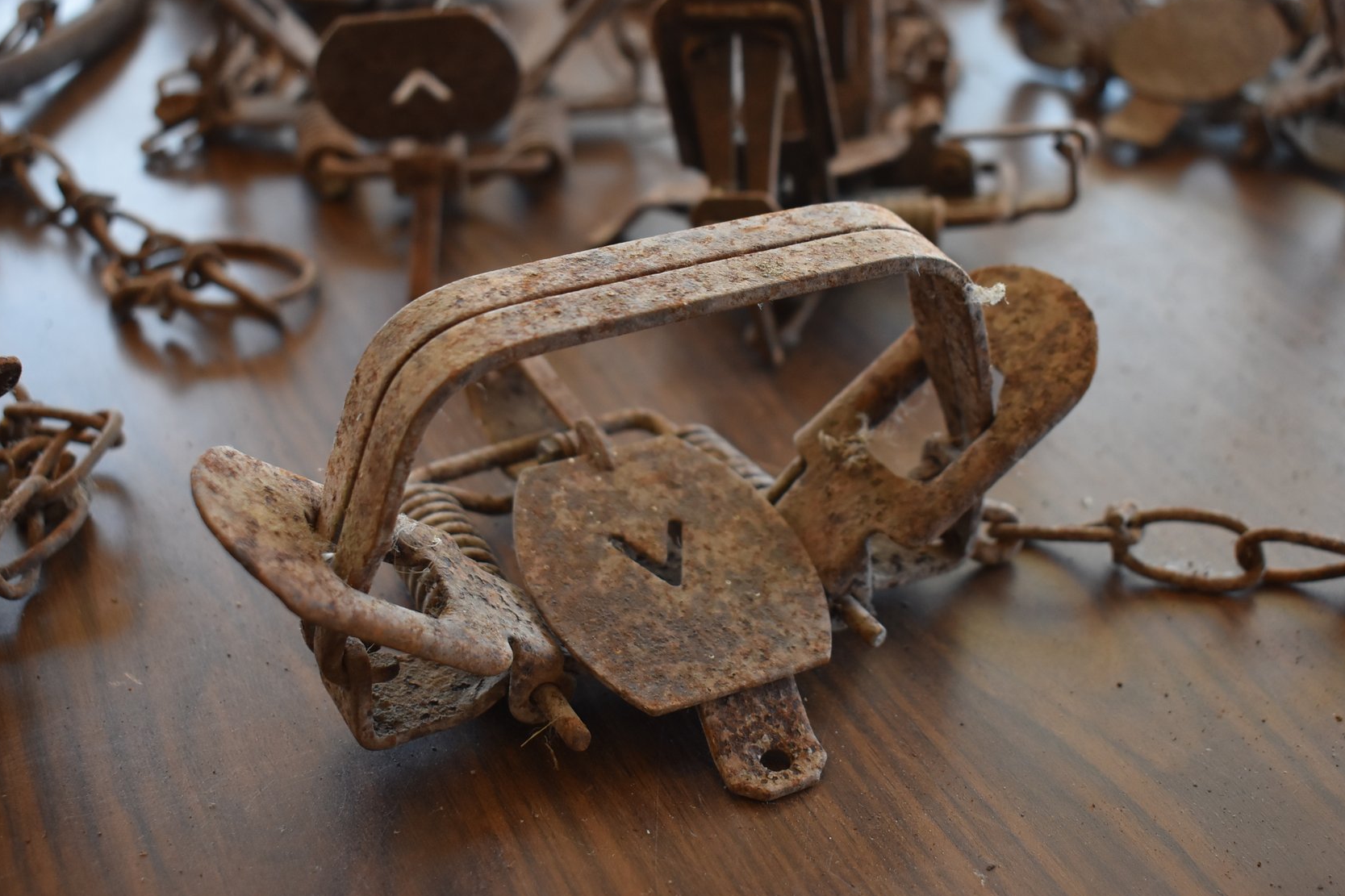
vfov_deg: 26.0
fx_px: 1942
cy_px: 448
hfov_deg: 38.2
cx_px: 668
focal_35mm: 52
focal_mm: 34
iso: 800
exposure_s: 1/160
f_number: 4.5
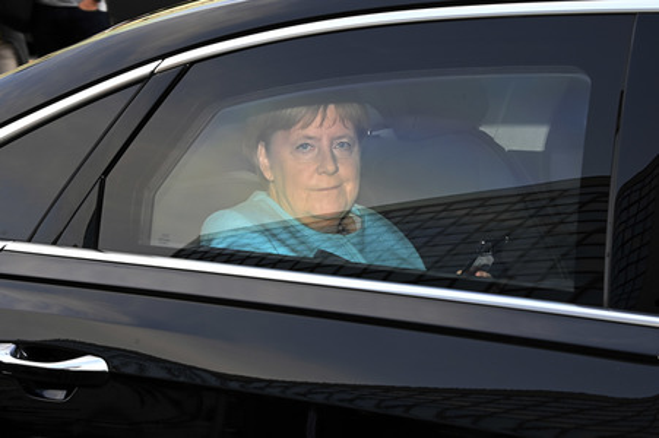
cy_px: 219
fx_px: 1555
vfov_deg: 16.0
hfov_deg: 23.9
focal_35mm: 85
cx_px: 330
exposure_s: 1/250
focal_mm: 85
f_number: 9
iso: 1250
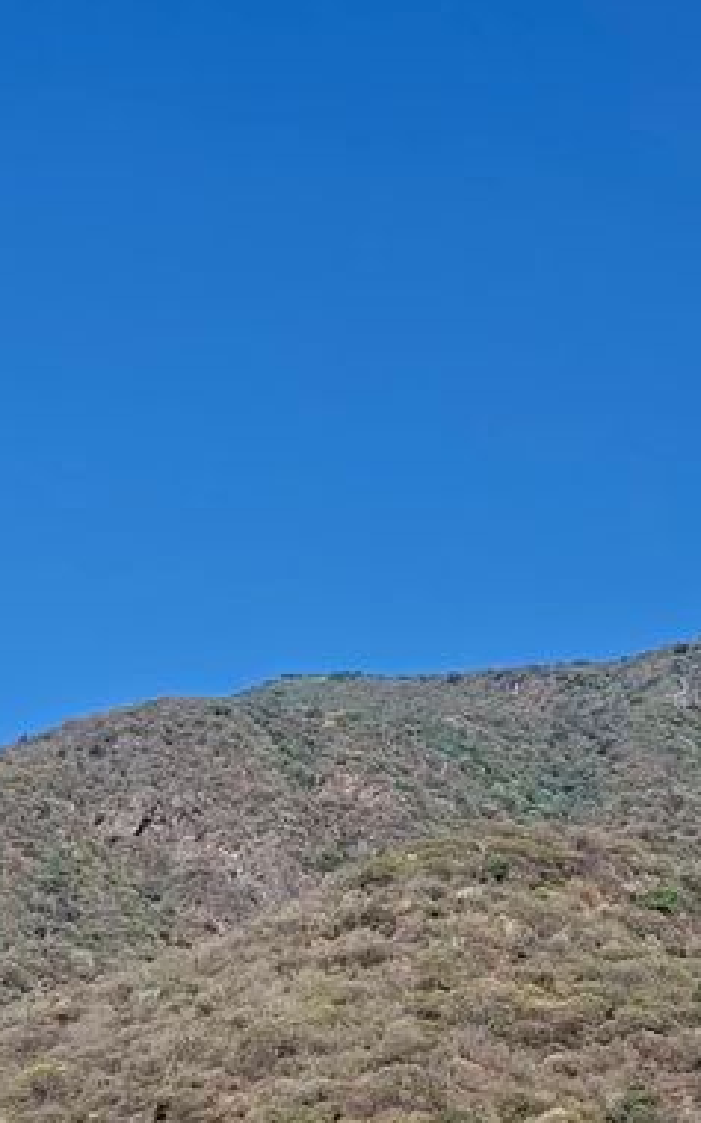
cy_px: 816
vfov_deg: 26.5
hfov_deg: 16.9
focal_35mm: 77
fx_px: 2357
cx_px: 257
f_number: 1.8
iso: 50
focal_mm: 5.54
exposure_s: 1/2198
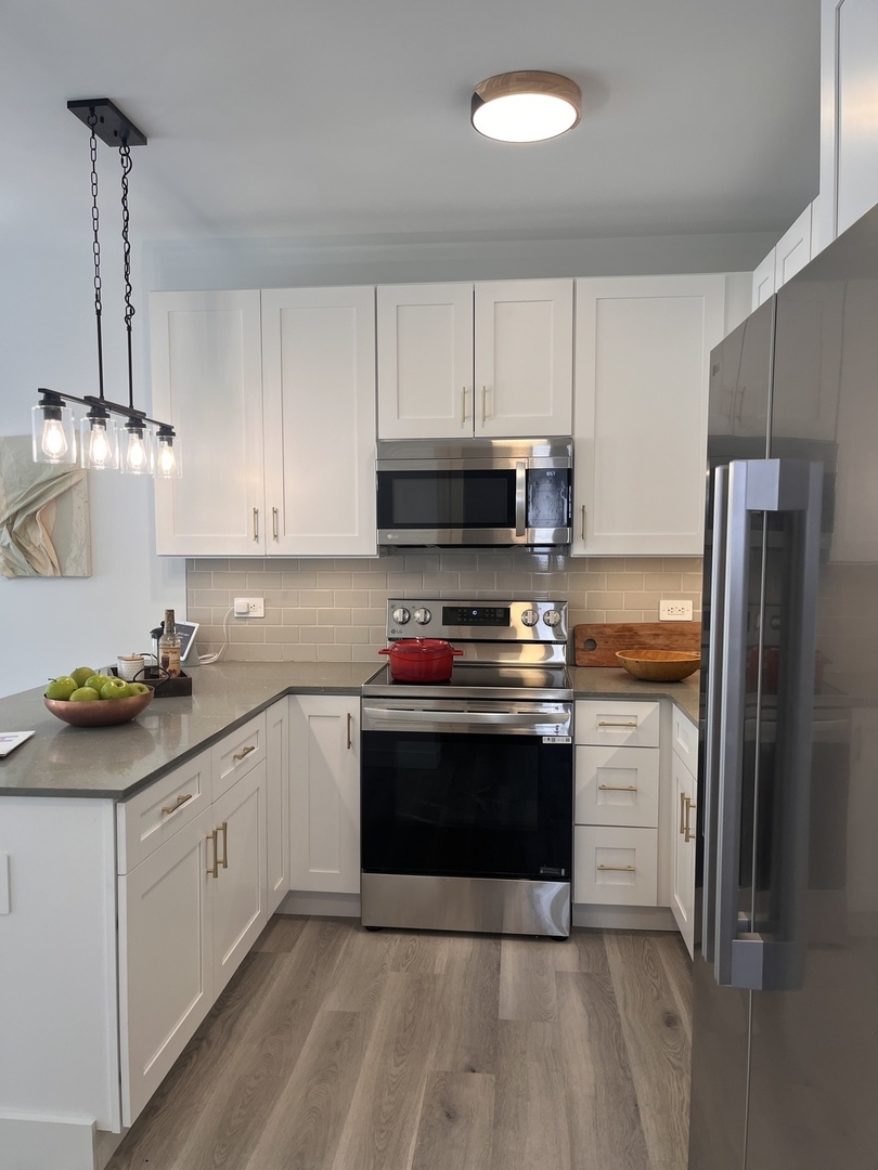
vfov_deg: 67.3
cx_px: 439
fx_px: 879
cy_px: 585
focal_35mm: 26
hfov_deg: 53.1
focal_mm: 5.1
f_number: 1.6
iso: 64
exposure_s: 1/120
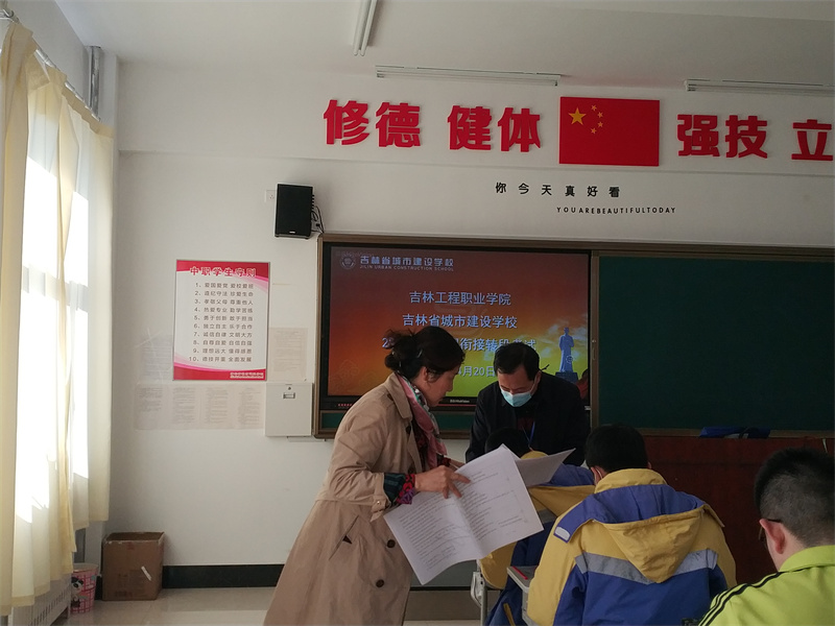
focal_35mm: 32
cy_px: 313
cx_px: 418
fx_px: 772
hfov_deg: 56.8
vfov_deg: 44.2
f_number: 2
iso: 175
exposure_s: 1/263
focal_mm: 4.5
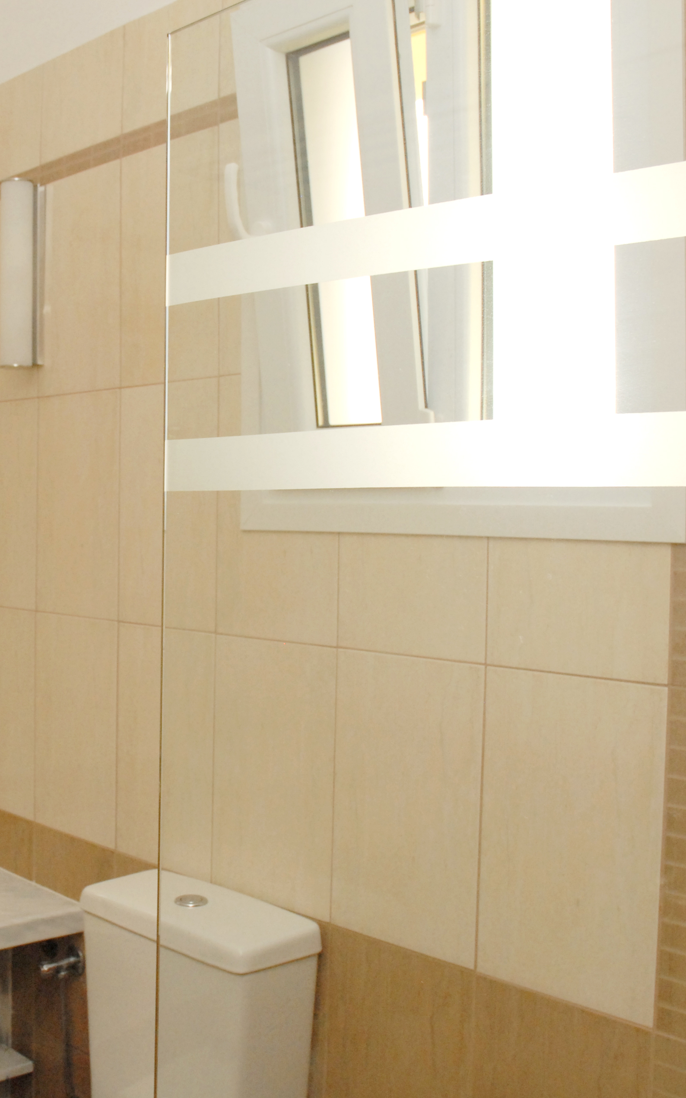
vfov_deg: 47.2
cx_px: 107
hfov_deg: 29.6
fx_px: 1256
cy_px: 556
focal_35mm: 42
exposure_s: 1/160
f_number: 6.3
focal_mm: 18
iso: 640
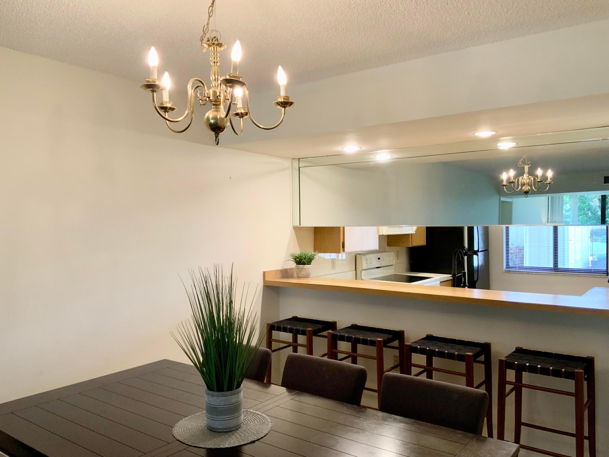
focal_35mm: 29
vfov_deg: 48.2
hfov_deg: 61.7
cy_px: 228
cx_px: 304
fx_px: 510
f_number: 1.8
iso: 125
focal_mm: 3
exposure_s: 1/60
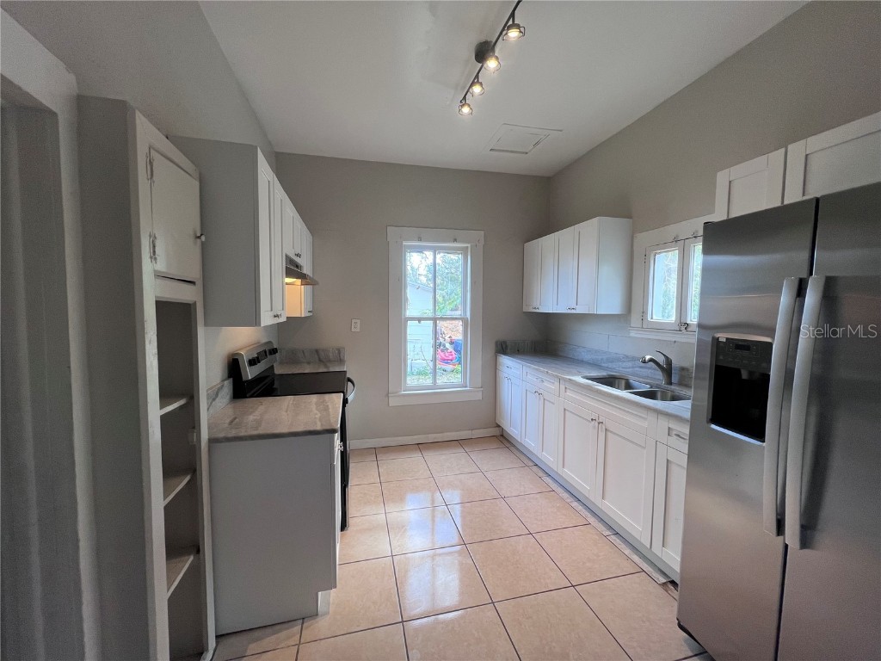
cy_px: 330
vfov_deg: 89.9
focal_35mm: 13
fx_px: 331
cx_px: 440
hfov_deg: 106.2
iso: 80
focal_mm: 1.57
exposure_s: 1/120
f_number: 1.8
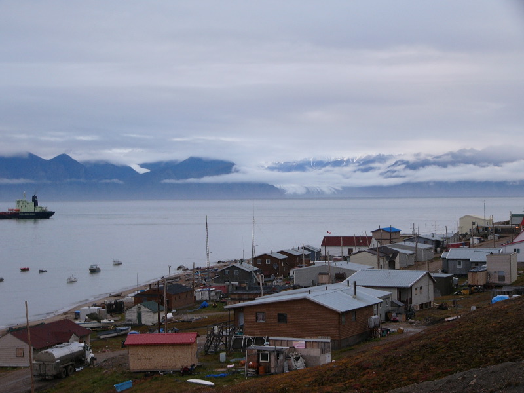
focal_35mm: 82
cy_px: 196
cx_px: 262
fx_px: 1241
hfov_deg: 23.8
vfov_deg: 18.0
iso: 50
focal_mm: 13.7
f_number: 3.3
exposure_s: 1/125
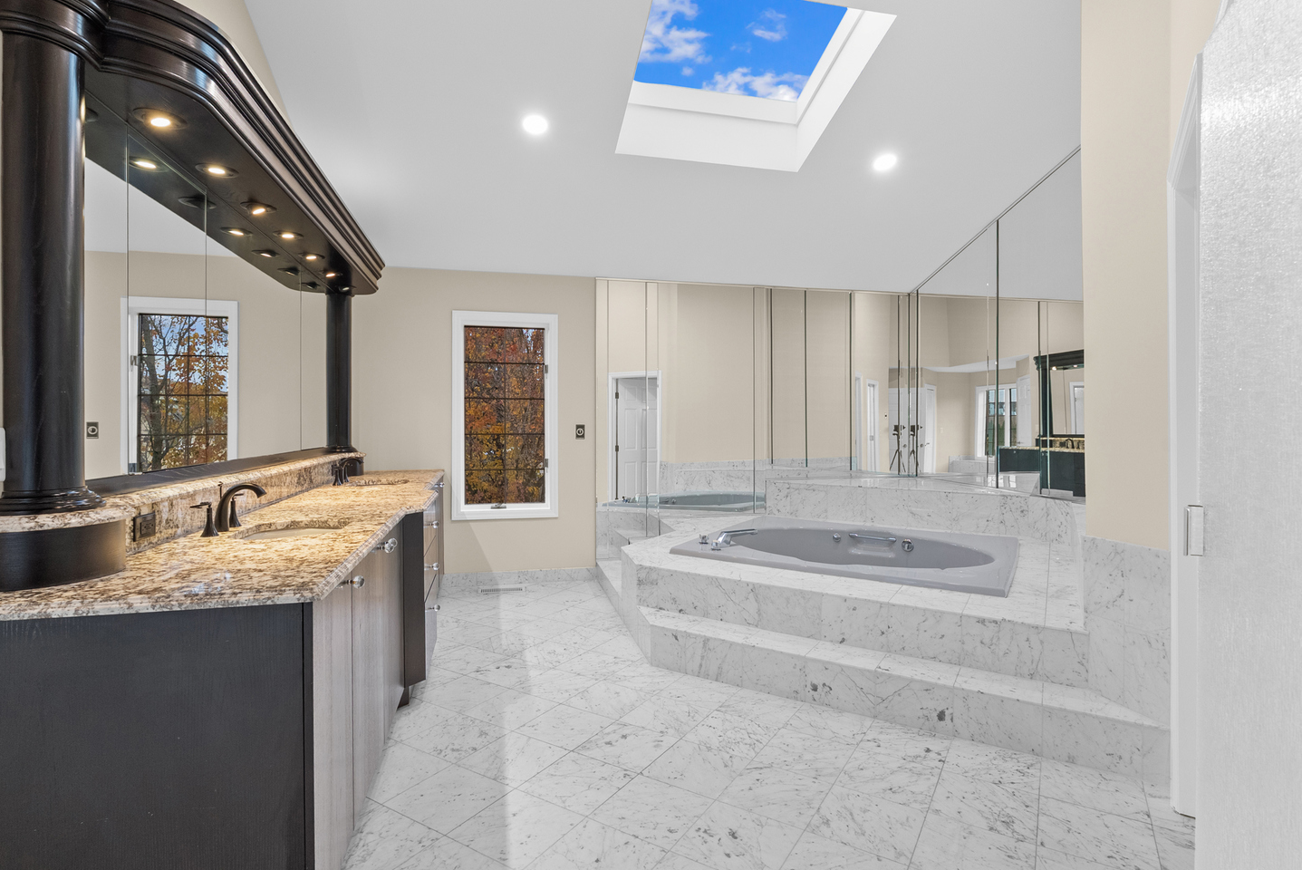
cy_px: 425
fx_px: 651
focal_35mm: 18
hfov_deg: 90.0
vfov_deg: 67.5
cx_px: 651
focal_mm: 16
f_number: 8
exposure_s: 1/1.25
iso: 640
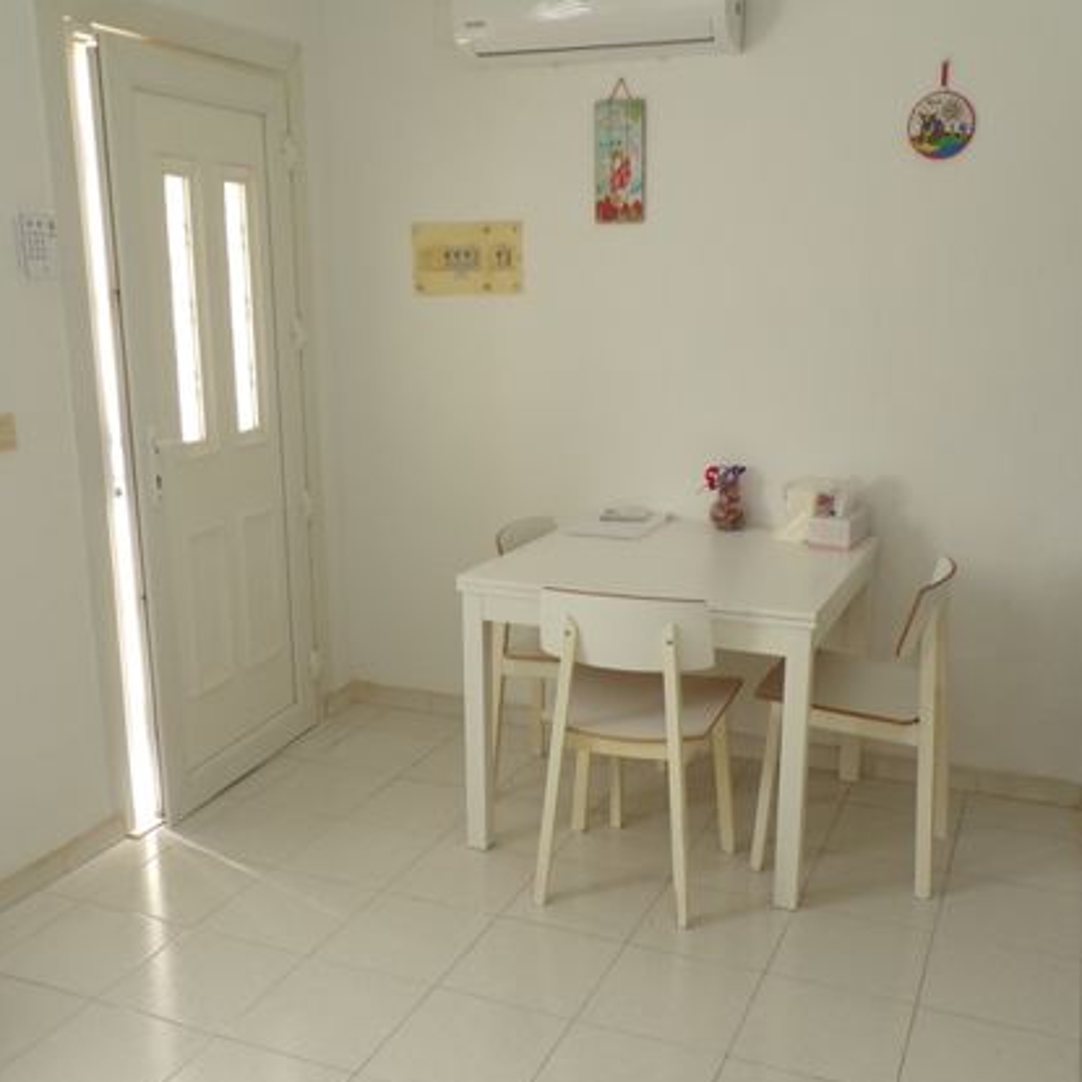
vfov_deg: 46.0
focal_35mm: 36
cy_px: 558
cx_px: 559
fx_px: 1273
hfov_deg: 46.0
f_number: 3
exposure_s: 1/50
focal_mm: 4.3
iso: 100
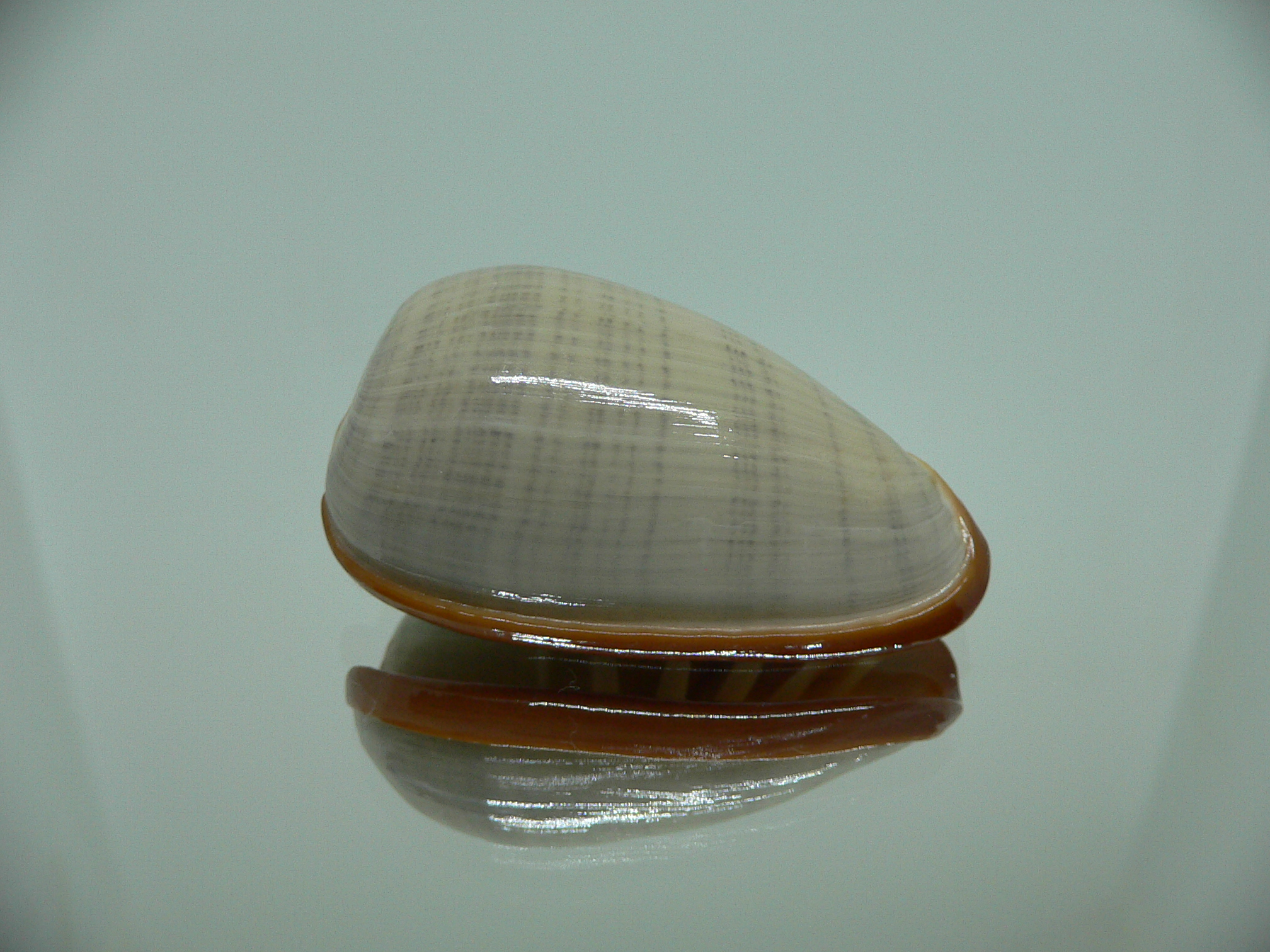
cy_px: 476
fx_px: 1284
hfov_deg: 52.6
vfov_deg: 40.7
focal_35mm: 35
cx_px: 635
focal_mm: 4.6
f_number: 2.8
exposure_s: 1/60
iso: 100
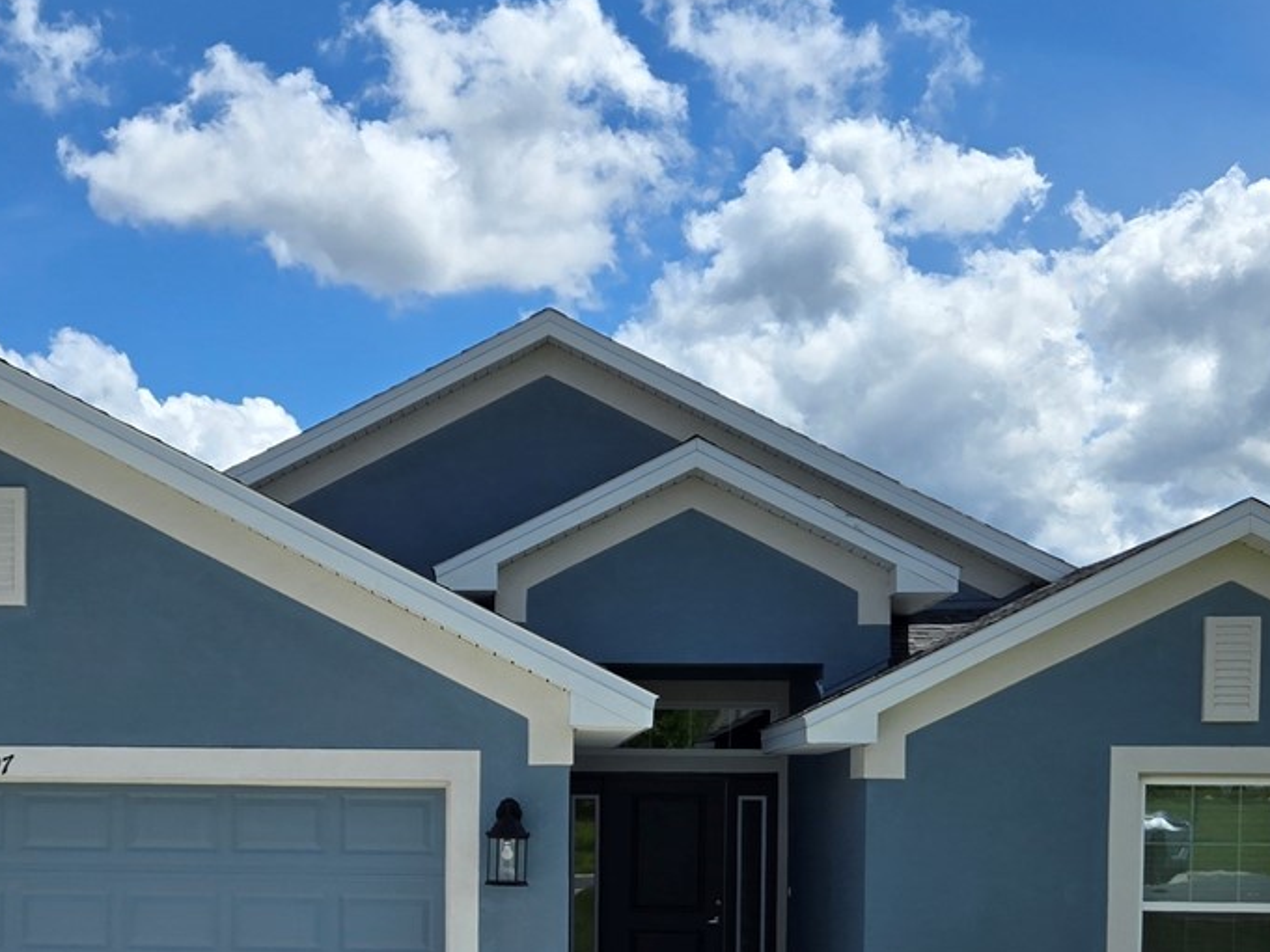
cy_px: 842
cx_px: 425
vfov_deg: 26.2
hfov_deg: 35.2
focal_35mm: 54
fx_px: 1982
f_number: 1.8
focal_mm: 5.4
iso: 25
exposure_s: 1/3327
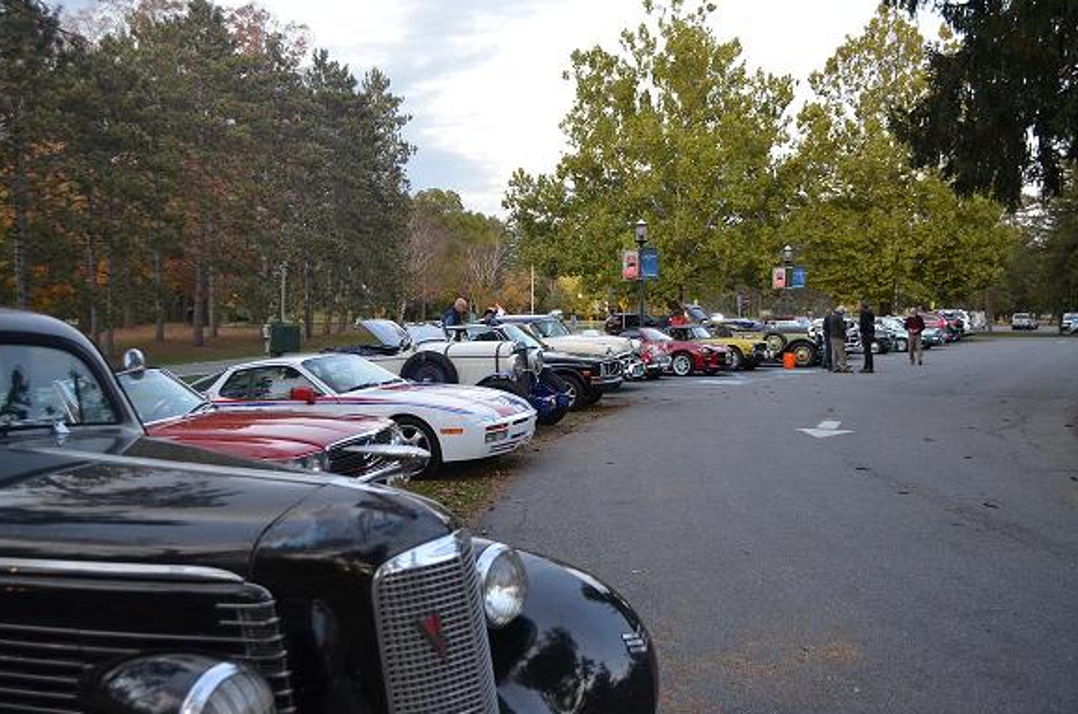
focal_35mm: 32
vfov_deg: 40.9
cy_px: 339
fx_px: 956
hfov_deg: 58.8
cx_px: 520
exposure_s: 1/60
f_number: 4
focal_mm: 20
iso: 800
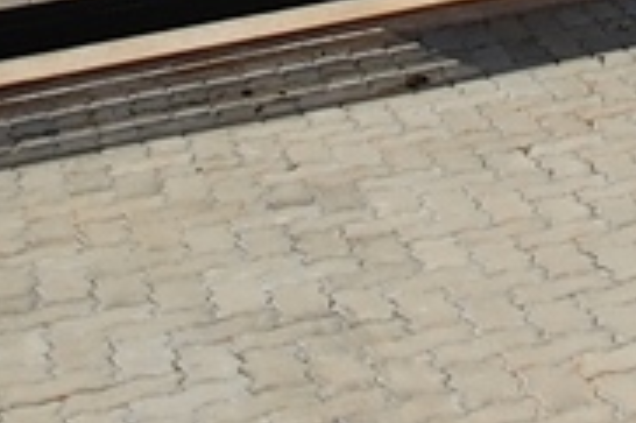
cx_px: 779
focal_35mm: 103
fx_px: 1818
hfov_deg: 18.7
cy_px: -877
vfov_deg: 9.8
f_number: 1.9
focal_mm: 1.78
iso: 50
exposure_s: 1/1754
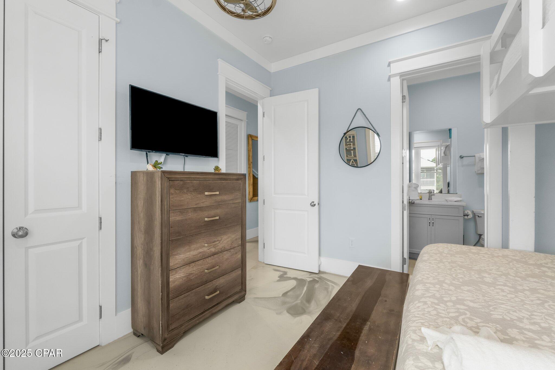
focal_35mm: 15
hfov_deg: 100.4
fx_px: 231
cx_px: 278
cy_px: 185
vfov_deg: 77.3
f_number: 9
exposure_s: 1/20
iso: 400
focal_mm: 10
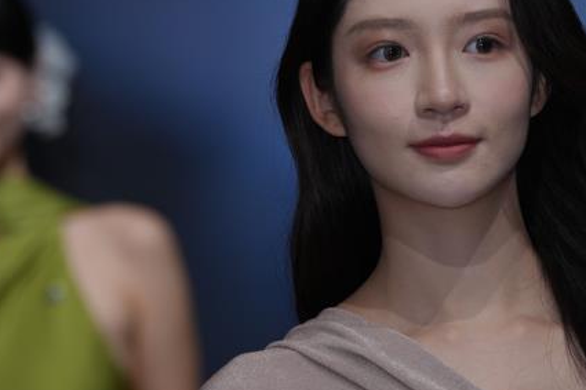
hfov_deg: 4.1
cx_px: 448
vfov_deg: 2.7
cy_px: 179
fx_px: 8265
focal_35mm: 508
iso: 100
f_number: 4.5
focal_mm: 200
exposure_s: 1/160
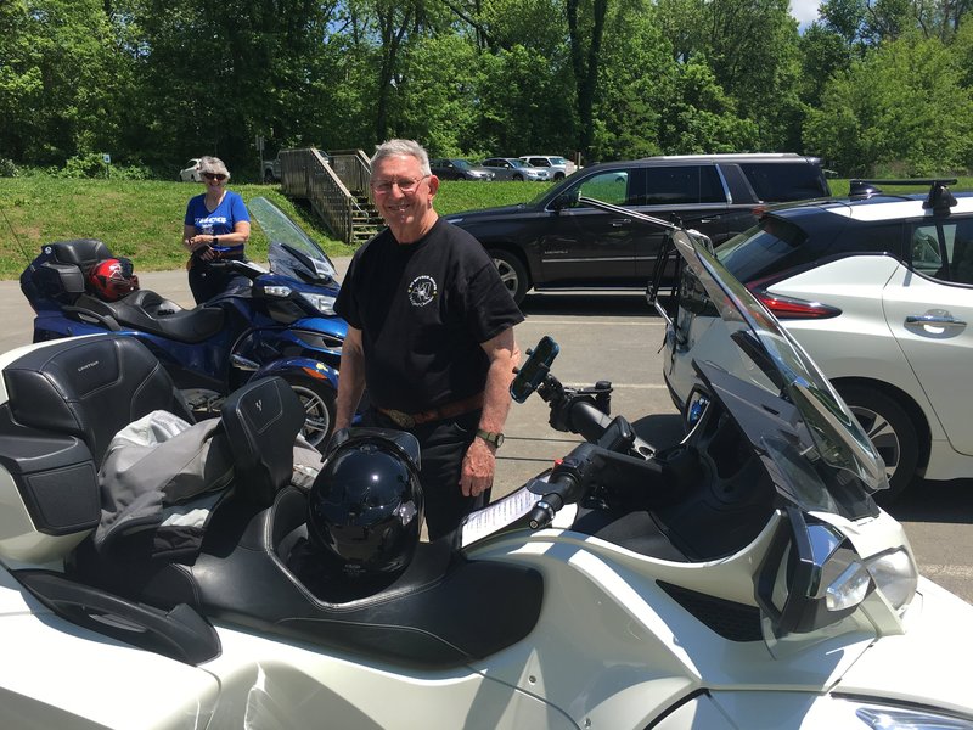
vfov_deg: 48.2
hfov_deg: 61.7
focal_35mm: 29
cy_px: 365
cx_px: 486
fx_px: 815
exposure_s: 1/1148
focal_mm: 4.15
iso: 25
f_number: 2.2
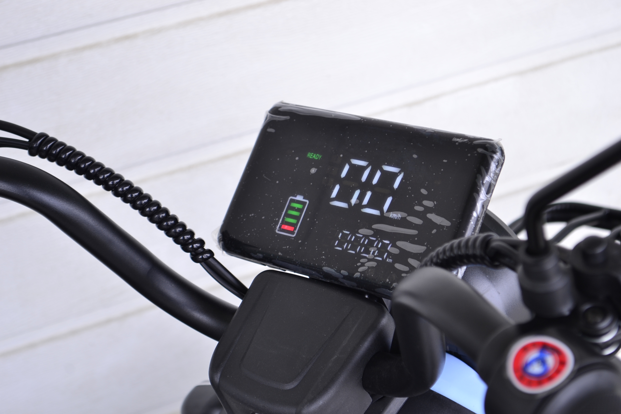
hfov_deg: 24.6
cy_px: 207
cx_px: 310
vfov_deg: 16.6
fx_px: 1423
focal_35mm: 82
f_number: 5.6
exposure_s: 1/5
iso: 100
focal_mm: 55
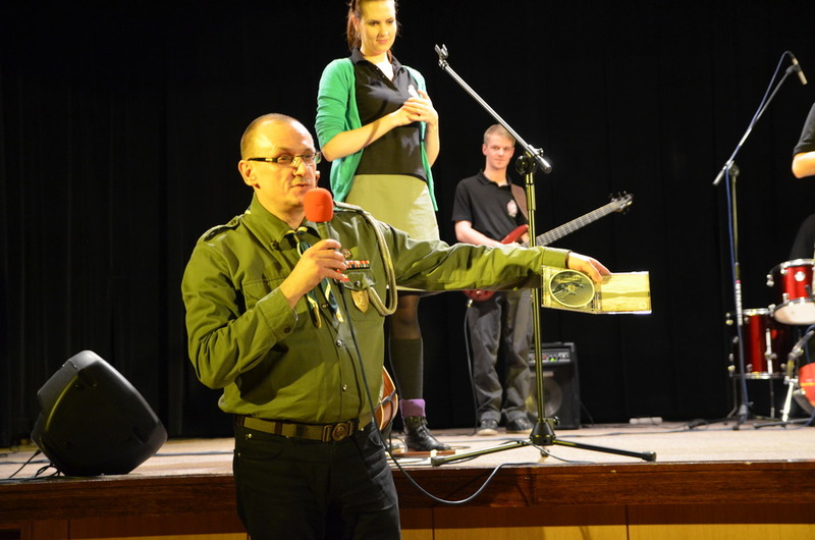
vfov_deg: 23.7
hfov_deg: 35.1
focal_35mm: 57
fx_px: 1288
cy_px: 270
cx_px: 408
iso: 1600
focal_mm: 38
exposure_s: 1/50
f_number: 3.5
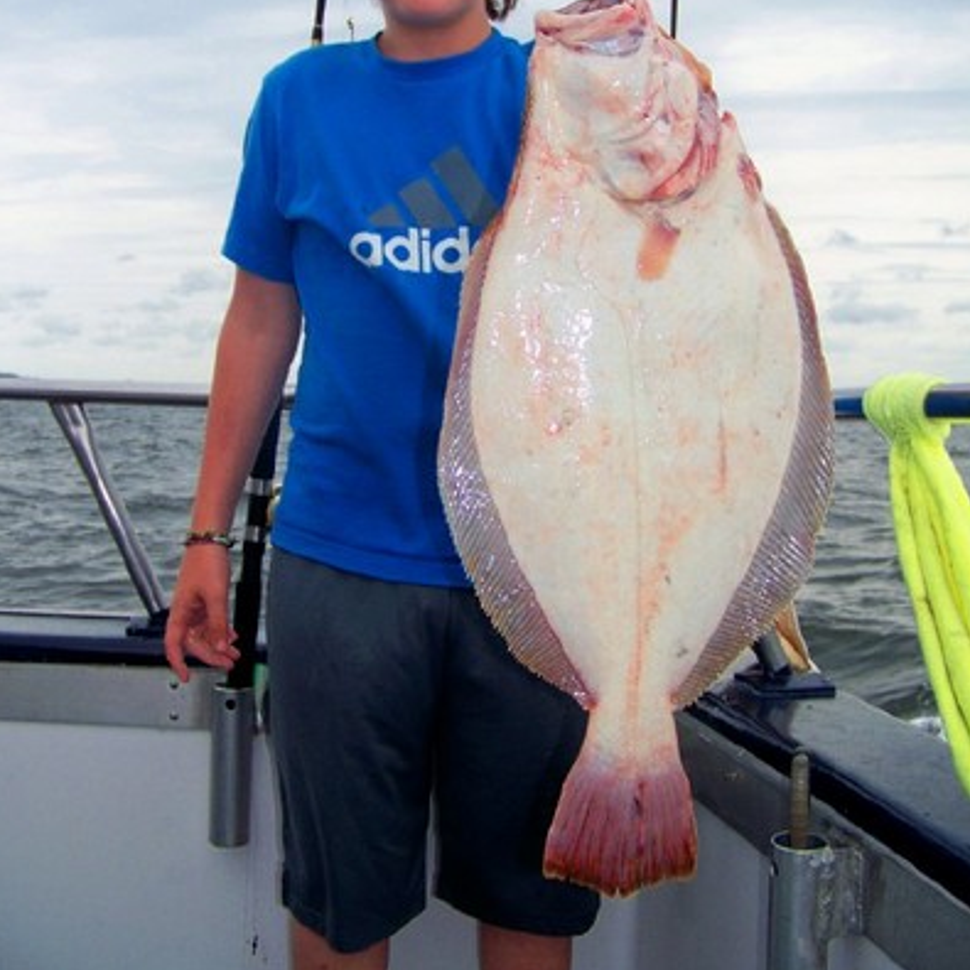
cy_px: 335
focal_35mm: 43
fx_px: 1363
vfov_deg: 38.8
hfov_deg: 39.2
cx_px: 481
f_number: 2.8
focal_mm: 5.85
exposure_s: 1/640
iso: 64
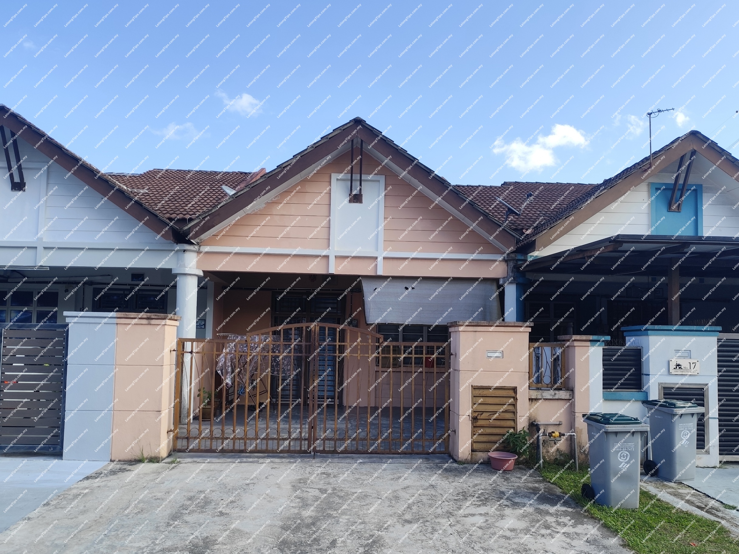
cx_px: 370
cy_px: 277
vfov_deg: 58.9
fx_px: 491
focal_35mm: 23
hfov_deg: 73.9
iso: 50
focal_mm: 6.14
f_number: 1.65
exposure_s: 1/399
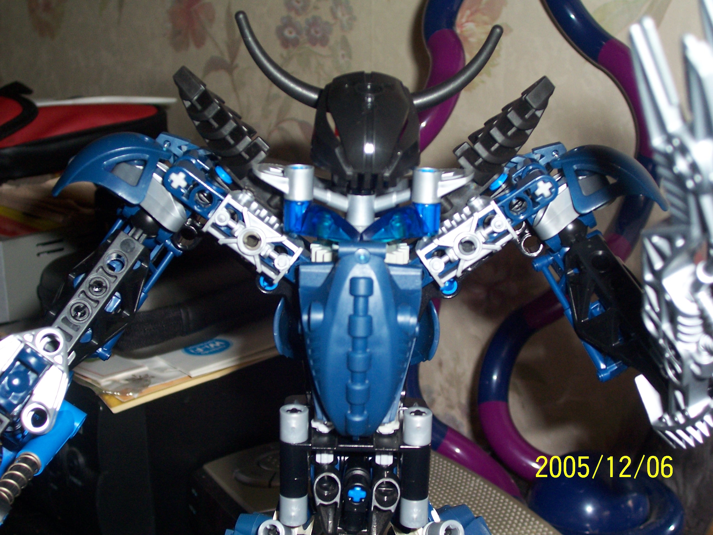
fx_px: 1092
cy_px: 268
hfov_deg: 36.2
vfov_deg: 27.5
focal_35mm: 53
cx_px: 356
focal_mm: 8.6
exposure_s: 1/60
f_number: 3.4
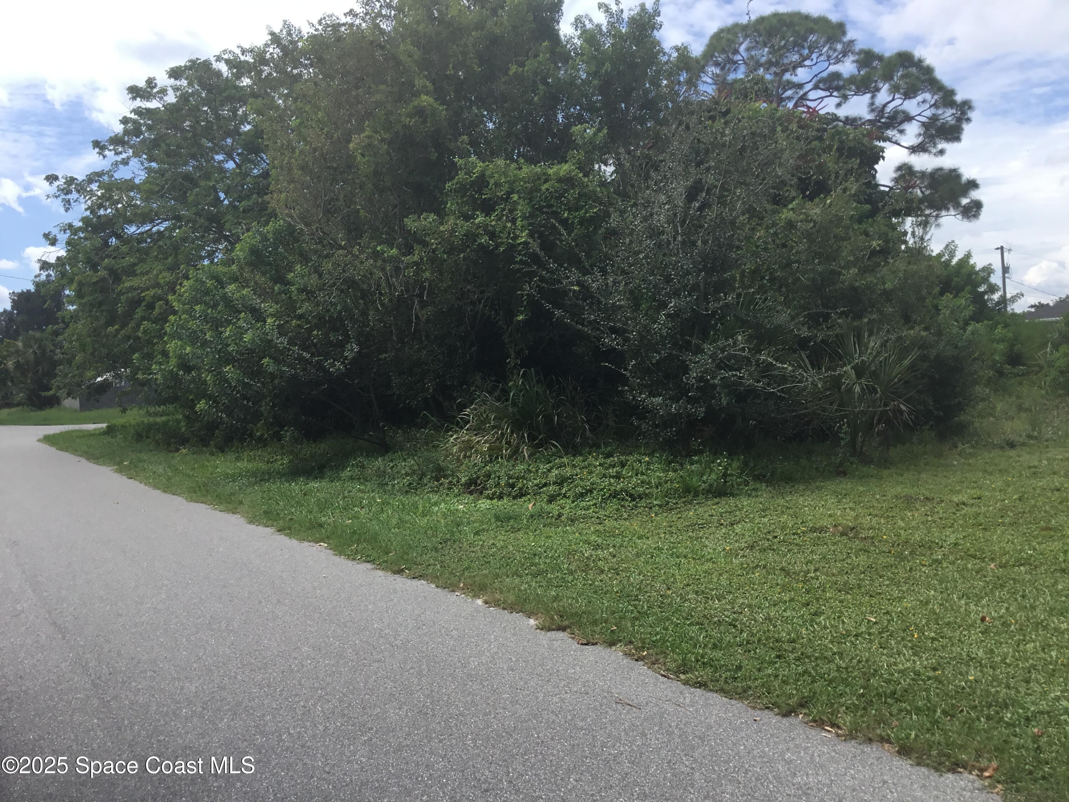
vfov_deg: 45.4
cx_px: 534
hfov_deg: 58.4
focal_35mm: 31
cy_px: 401
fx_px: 957
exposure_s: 1/840
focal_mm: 3.3
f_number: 2.4
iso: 25
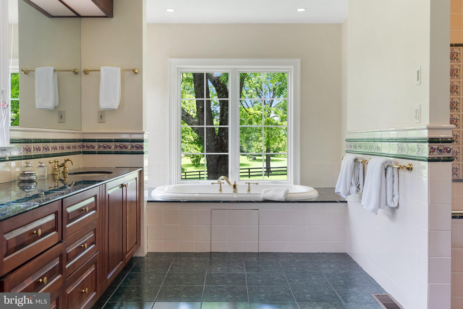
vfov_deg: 40.0
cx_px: 232
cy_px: 154
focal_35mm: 33
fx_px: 425
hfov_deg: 57.2
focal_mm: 33
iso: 800
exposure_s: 1/8
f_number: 9
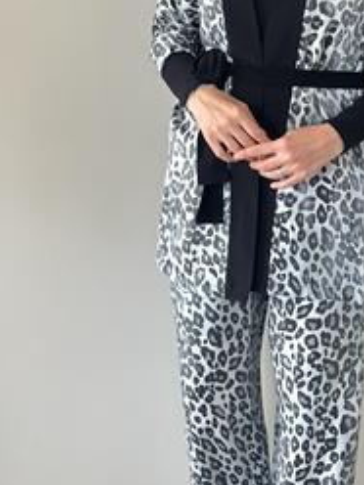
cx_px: 296
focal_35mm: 103
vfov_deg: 19.0
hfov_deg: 14.3
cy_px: 171
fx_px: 1444
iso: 125
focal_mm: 6.86
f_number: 1.78
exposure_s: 1/80
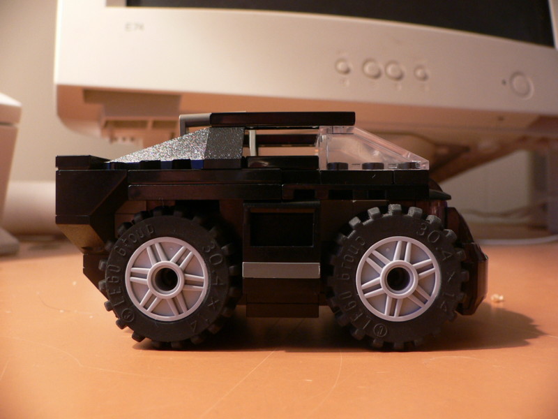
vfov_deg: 40.7
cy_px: 210
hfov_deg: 52.6
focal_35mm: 35
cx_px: 279
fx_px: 564
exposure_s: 1/4
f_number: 2.8
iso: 100
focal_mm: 4.6
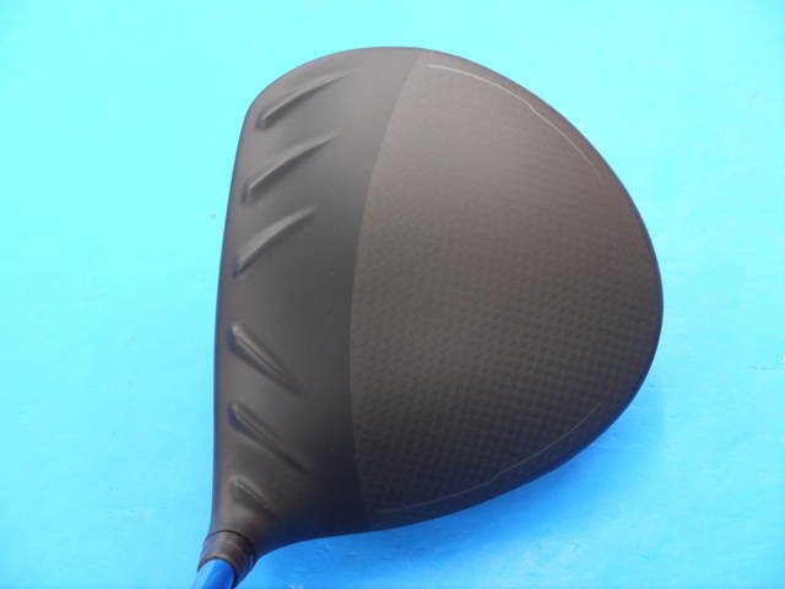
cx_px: 392
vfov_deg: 17.6
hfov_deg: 23.3
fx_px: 1905
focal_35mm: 84
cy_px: 294
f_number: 5.6
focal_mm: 42
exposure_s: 1/50
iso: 800
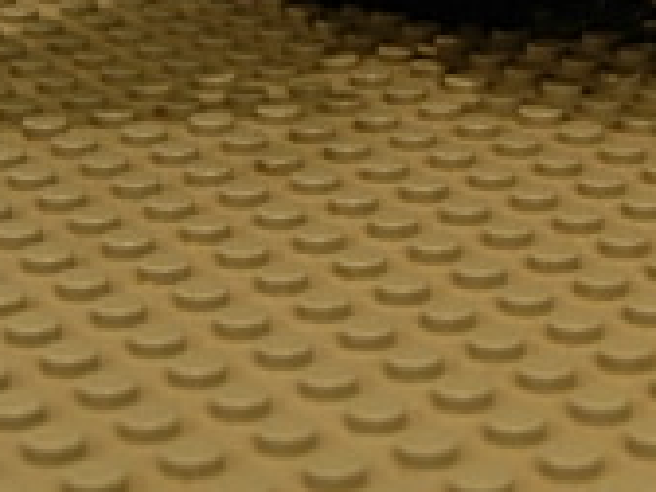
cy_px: -176
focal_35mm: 137
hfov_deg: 14.1
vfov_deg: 10.6
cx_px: 730
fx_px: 2596
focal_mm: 7.5
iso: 84
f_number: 2.7
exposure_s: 1/4
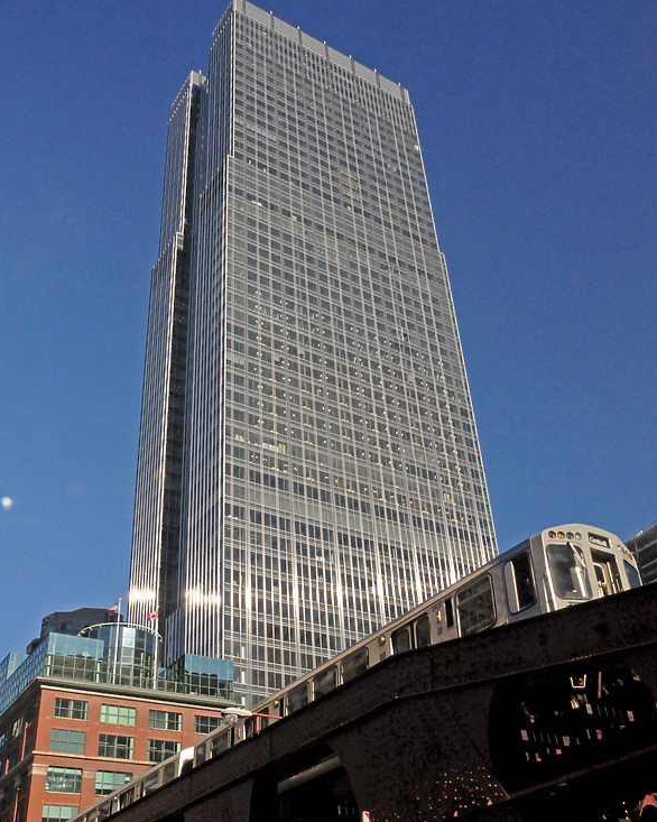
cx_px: 332
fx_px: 924
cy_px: 443
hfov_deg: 39.1
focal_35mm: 38
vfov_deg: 47.9
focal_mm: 22
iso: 3200
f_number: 25
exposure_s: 1/500
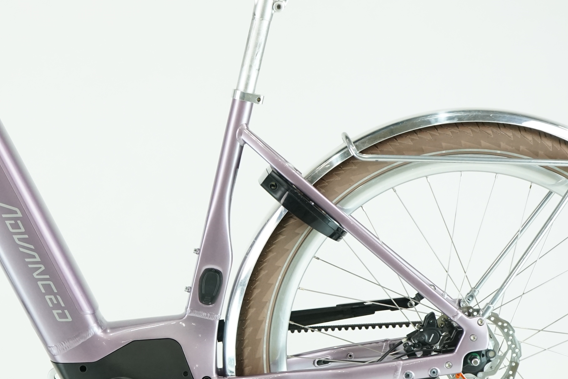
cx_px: 116
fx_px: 1735
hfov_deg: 18.4
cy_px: 203
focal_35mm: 110
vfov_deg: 12.5
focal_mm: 50
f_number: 5.6
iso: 1600
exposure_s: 1/200
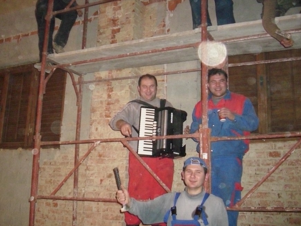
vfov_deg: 40.6
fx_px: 304
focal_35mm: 35
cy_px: 100
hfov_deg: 52.6
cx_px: 141
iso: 400
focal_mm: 6.2
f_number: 2.8
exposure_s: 1/30
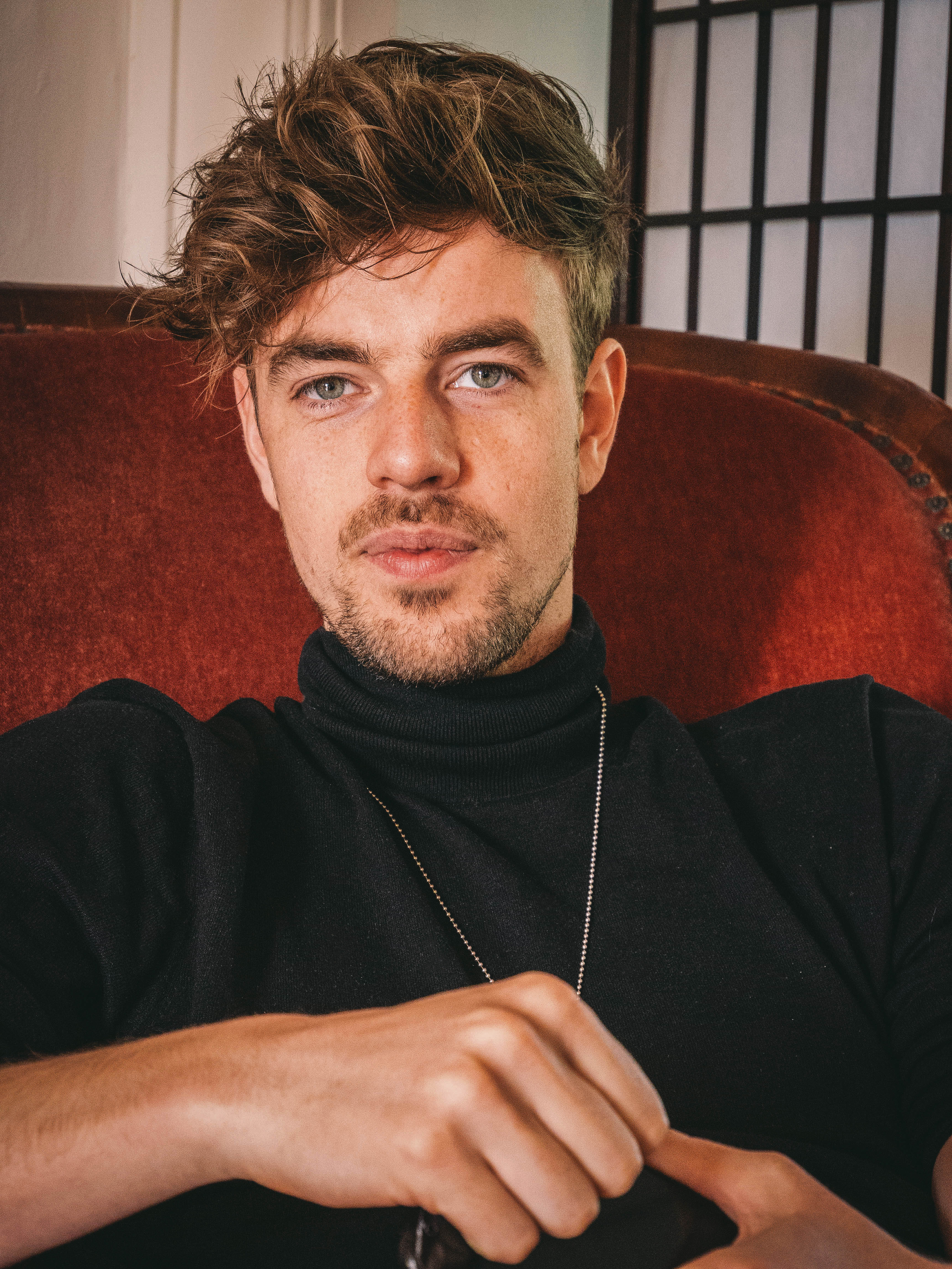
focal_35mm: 106
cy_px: 634
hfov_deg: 14.0
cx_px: 476
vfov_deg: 18.5
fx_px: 3884
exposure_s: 1/100
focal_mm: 53
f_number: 5.6
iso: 3200
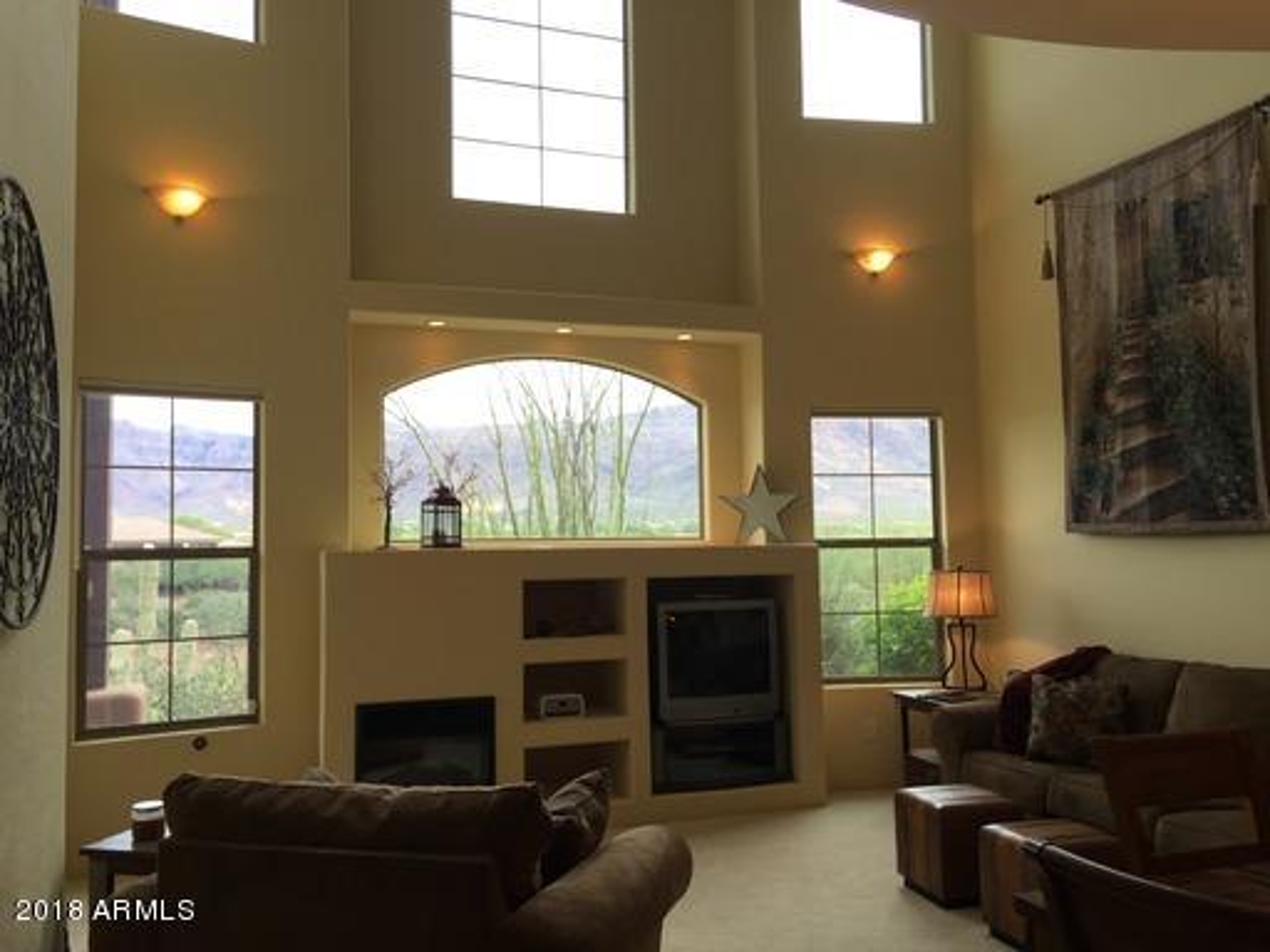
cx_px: 635
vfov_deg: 48.2
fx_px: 1064
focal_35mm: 29
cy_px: 476
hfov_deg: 61.7
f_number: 2.2
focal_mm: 4.15
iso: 32
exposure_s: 1/120
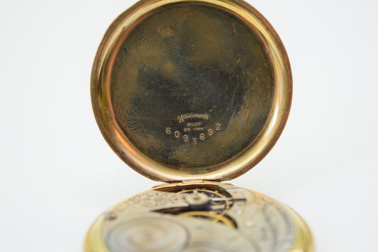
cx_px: 189
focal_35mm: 82
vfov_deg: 16.6
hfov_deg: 24.6
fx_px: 866
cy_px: 126
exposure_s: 1/60
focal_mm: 55
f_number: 5.6
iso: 900
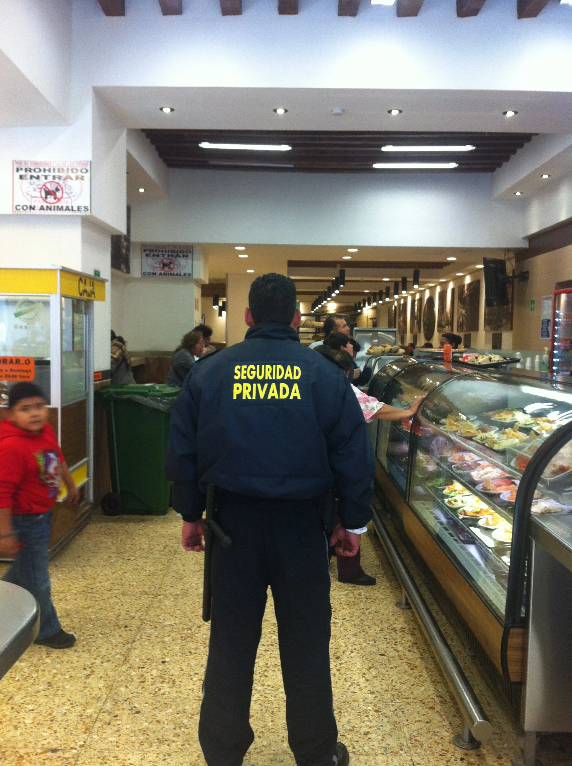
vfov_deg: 52.7
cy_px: 383
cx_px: 286
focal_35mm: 35
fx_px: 773
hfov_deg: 40.6
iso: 80
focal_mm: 3.85
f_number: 2.8
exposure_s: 1/17
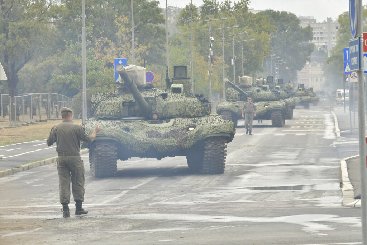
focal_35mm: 145
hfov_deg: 14.2
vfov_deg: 9.5
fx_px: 1478
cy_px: 122
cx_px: 184
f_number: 11
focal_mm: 145
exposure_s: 1/320
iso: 1000
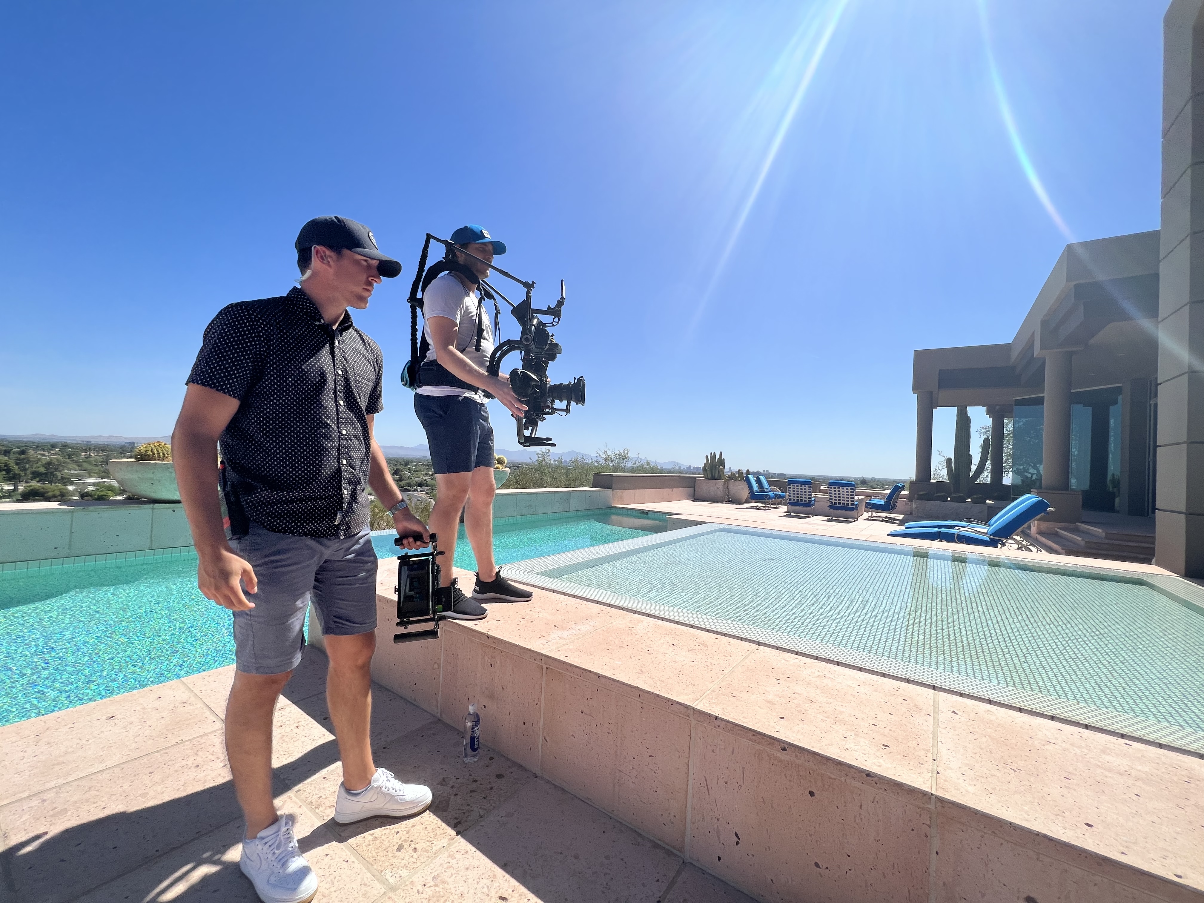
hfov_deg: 106.2
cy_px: 452
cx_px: 602
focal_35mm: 13
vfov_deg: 89.9
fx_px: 452
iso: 32
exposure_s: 1/2874
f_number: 1.8
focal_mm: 1.57
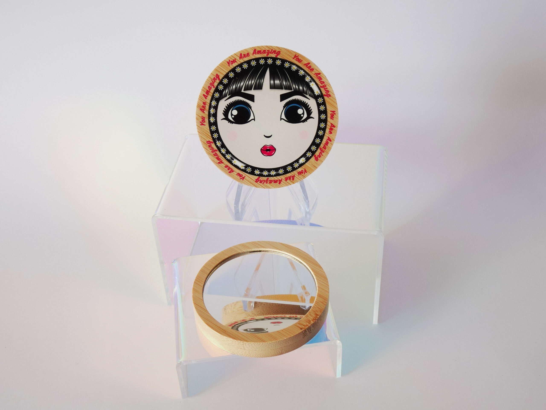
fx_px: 694
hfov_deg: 42.9
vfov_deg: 32.9
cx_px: 273
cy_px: 205
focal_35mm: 44
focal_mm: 7.29
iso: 80
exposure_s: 1/60
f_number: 4.5
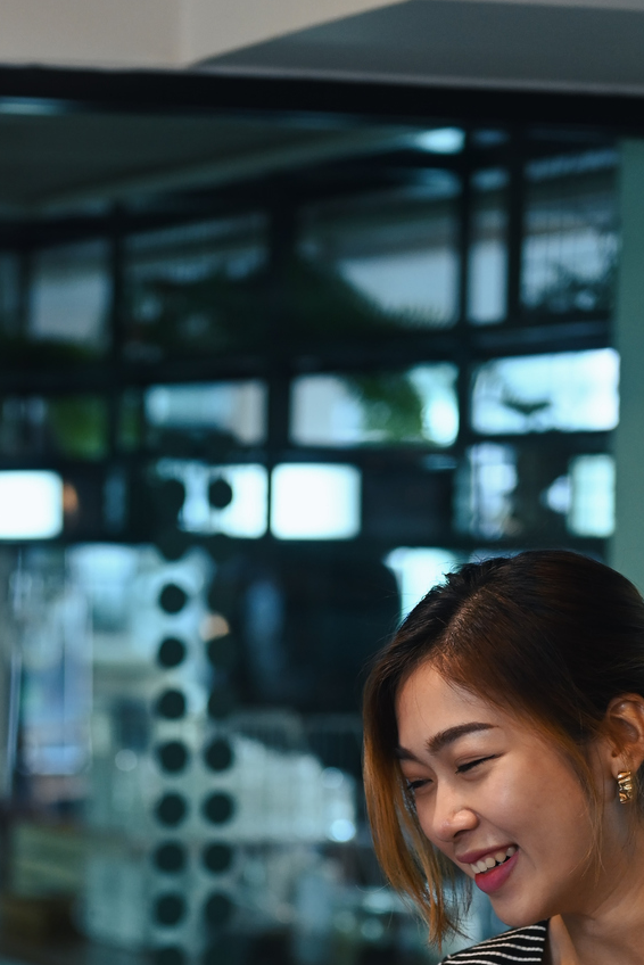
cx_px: 177
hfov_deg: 11.0
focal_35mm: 125
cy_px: 1121
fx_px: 3351
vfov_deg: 15.8
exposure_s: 1/100
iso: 640
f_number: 2.2
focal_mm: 50
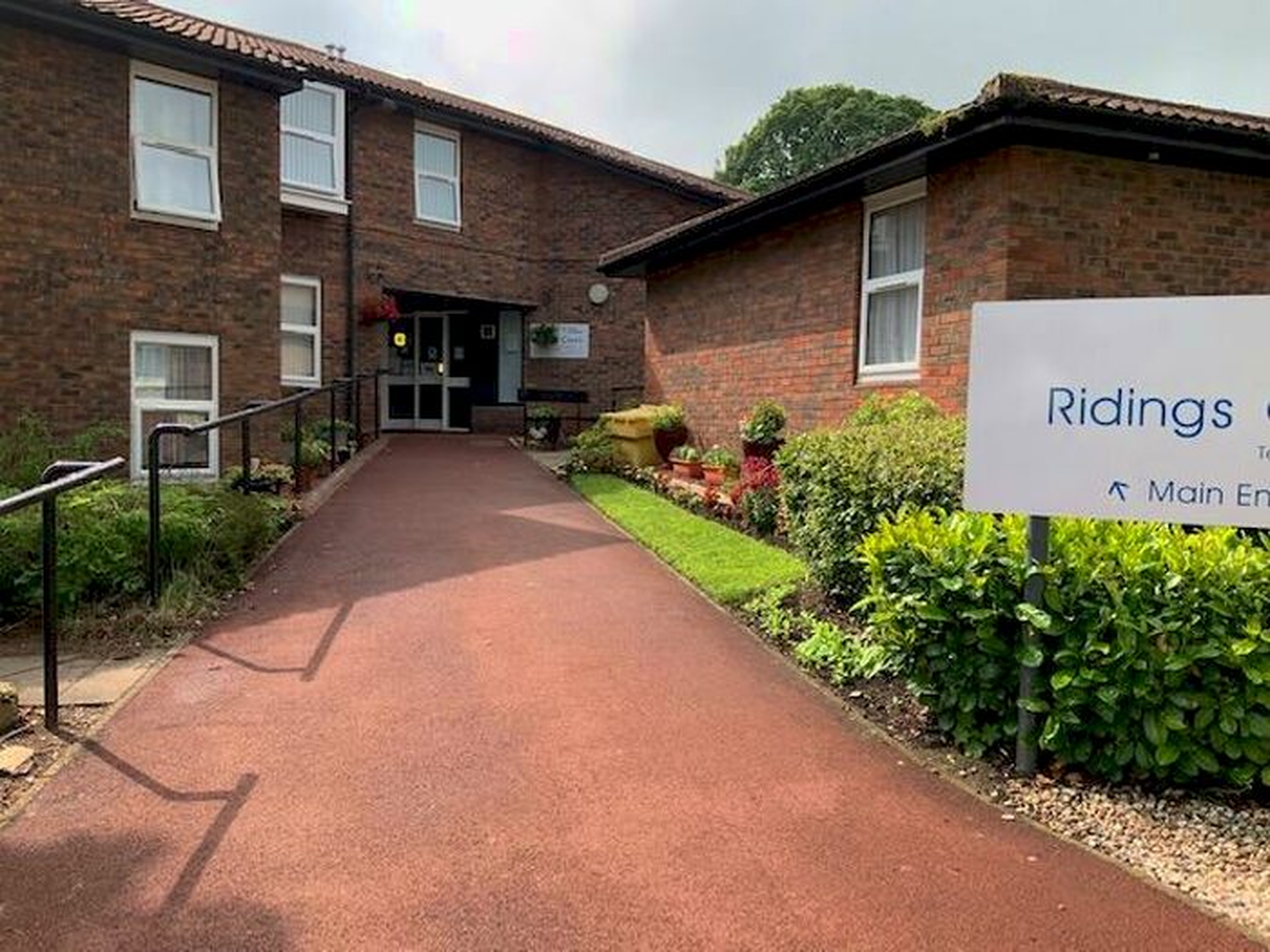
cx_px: 635
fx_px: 1064
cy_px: 476
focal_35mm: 29
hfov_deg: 61.7
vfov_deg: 48.2
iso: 16
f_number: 1.8
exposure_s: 1/719
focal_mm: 3
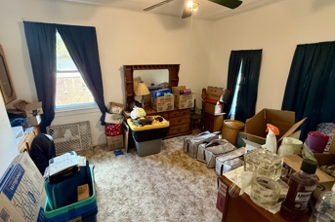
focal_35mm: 17
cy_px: 112
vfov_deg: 70.3
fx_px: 158
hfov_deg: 93.1
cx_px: 154
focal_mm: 2.22
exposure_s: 1/60
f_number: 2.2
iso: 500
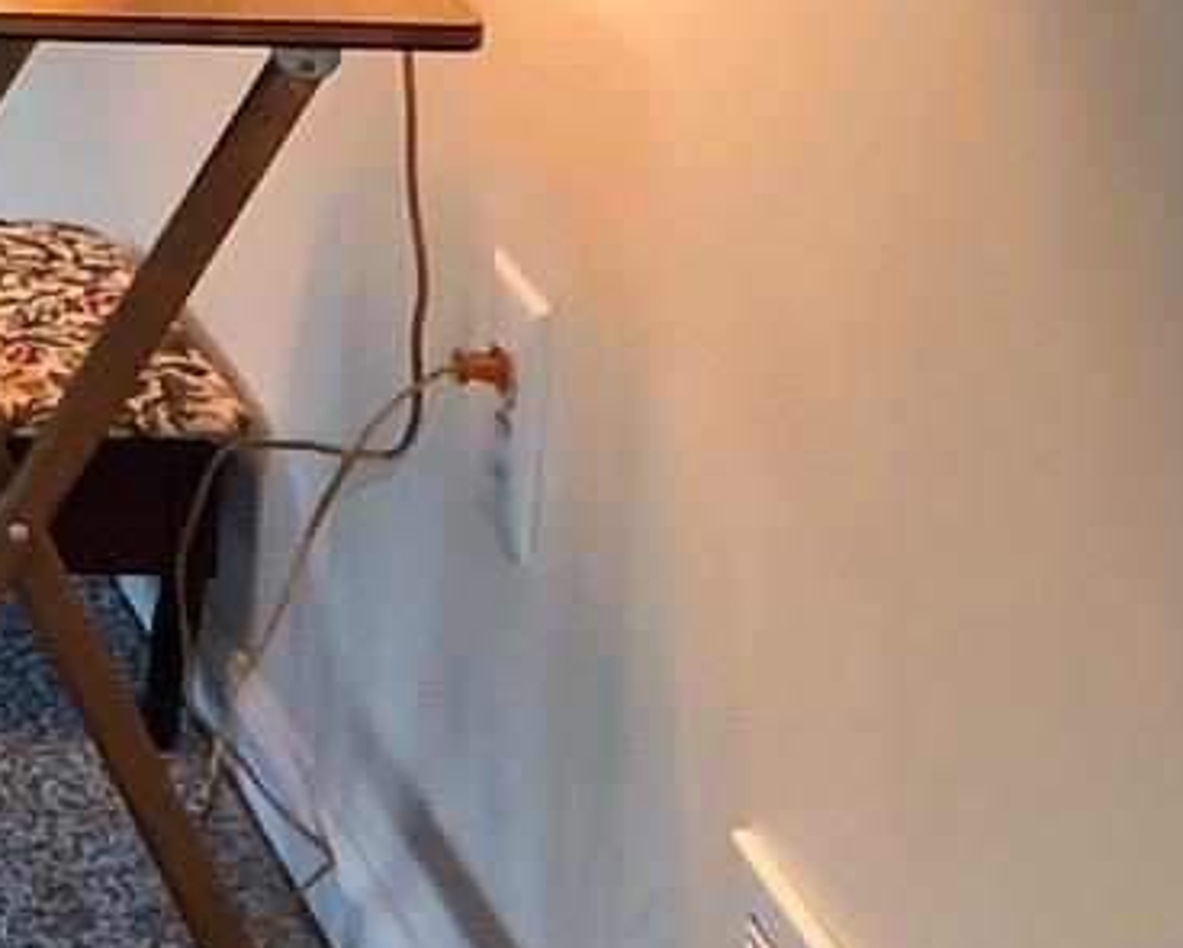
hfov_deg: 10.5
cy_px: -527
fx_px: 5326
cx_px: -1871
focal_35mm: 152
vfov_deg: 9.8
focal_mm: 4
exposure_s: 1/20
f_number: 1.8
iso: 40
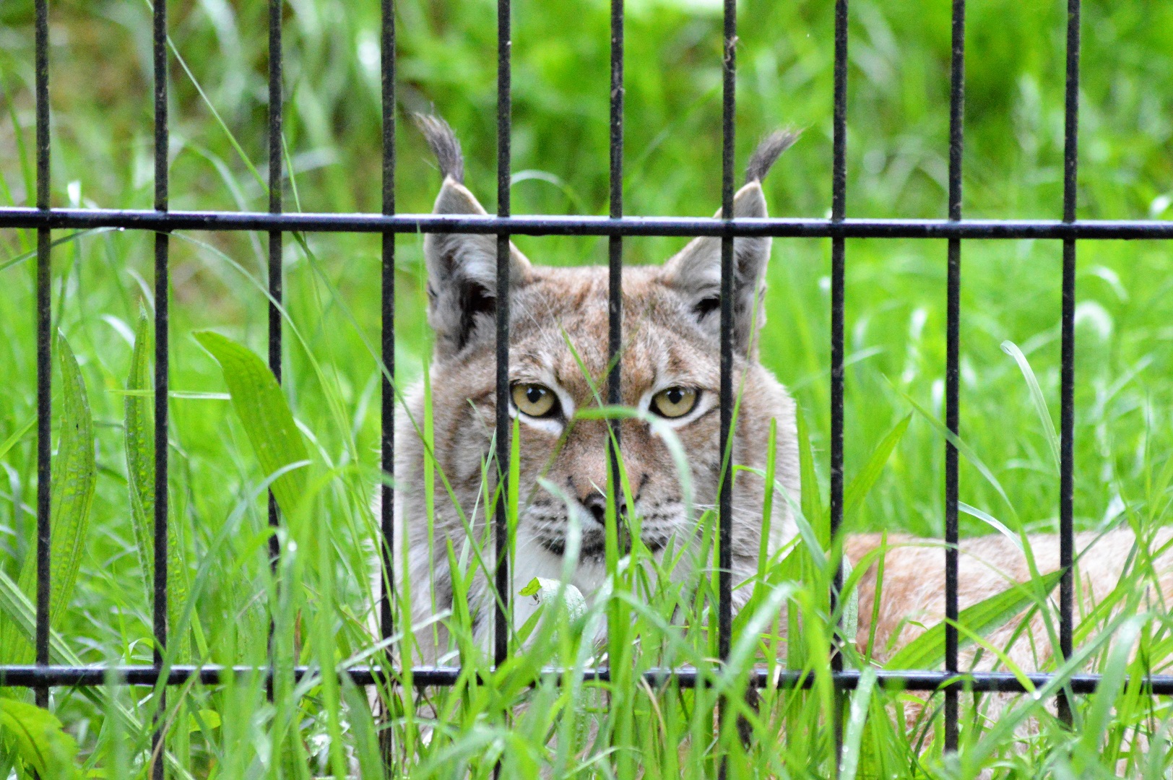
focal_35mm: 225
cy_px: 390
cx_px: 586
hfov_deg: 9.2
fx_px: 7325
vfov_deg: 6.1
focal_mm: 150
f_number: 5.6
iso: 6400
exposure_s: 1/2500
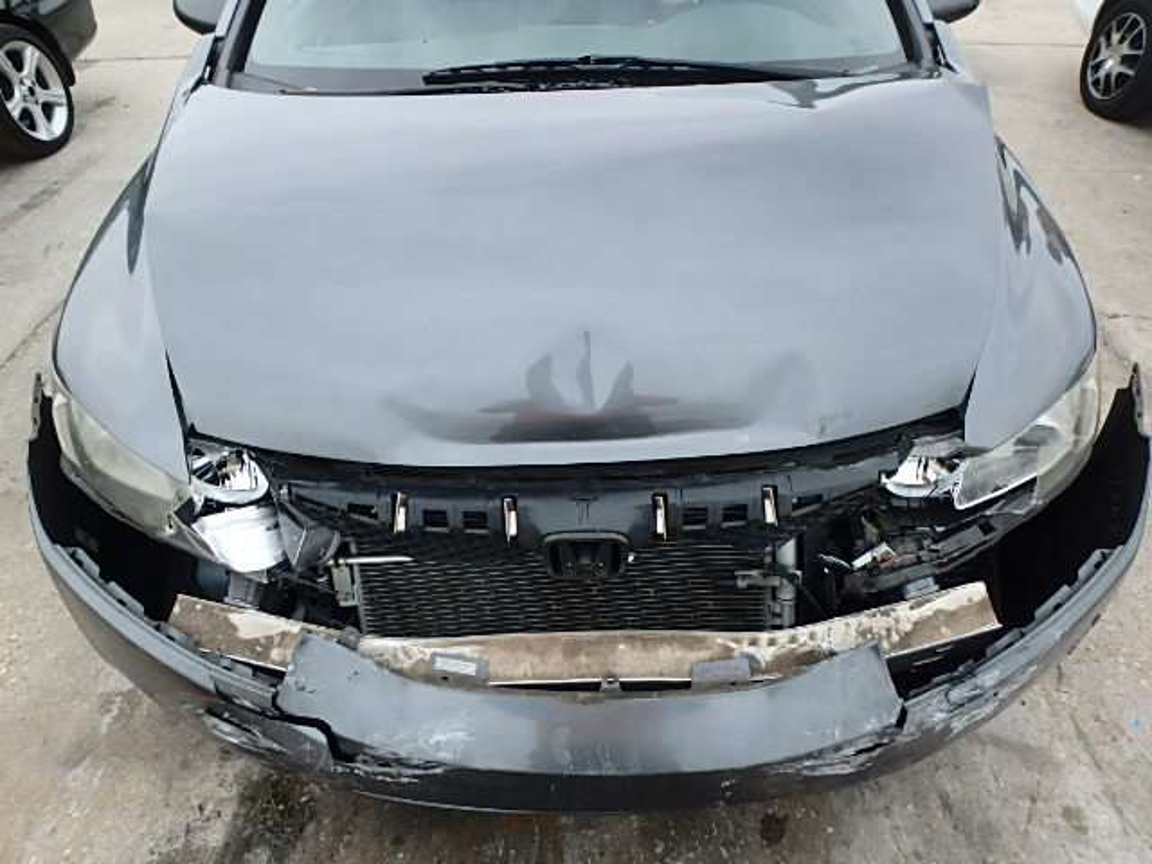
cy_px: 432
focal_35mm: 21
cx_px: 576
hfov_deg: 79.0
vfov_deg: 63.4
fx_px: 699
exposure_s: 1/160
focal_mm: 3.7
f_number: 3.5
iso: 125
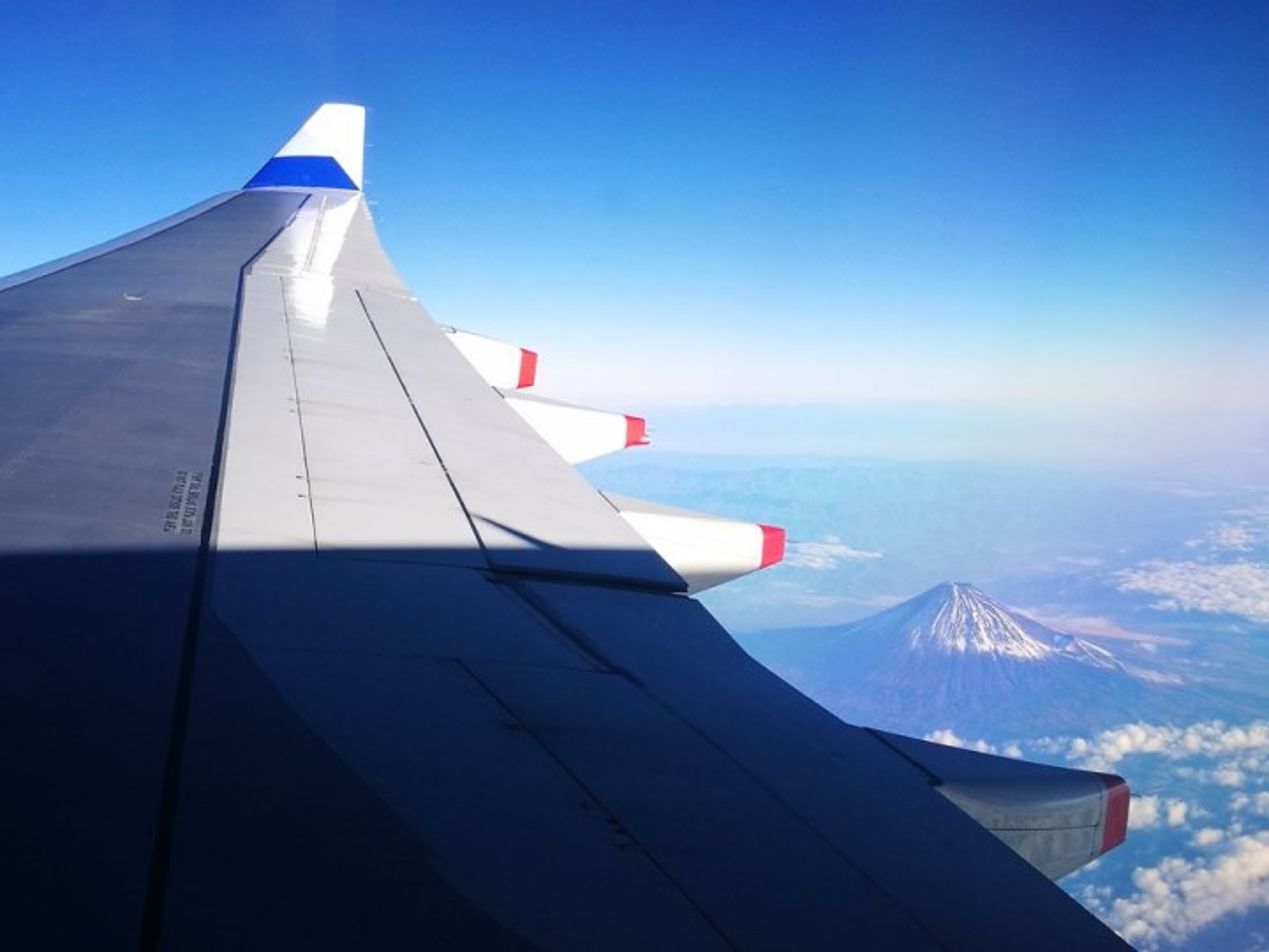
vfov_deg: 31.5
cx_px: 634
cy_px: 476
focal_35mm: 46
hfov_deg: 41.2
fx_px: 1686
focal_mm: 4.5
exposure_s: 1/626
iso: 50
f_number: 2.2
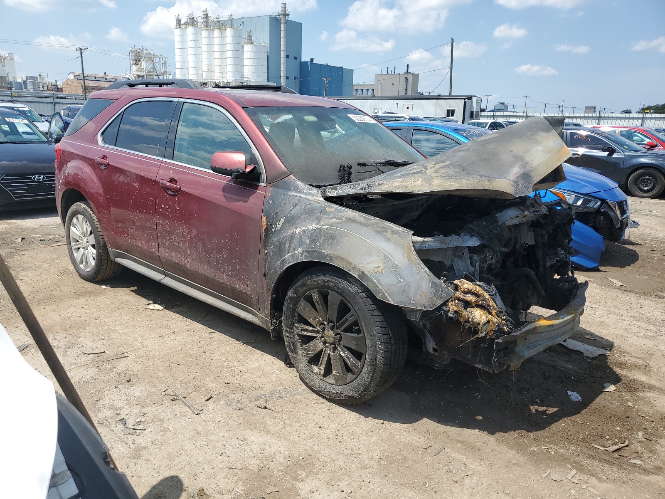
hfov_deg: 67.3
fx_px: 499
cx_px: 332
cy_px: 250
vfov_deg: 53.1
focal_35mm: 26
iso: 50
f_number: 1.5
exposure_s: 1/2500
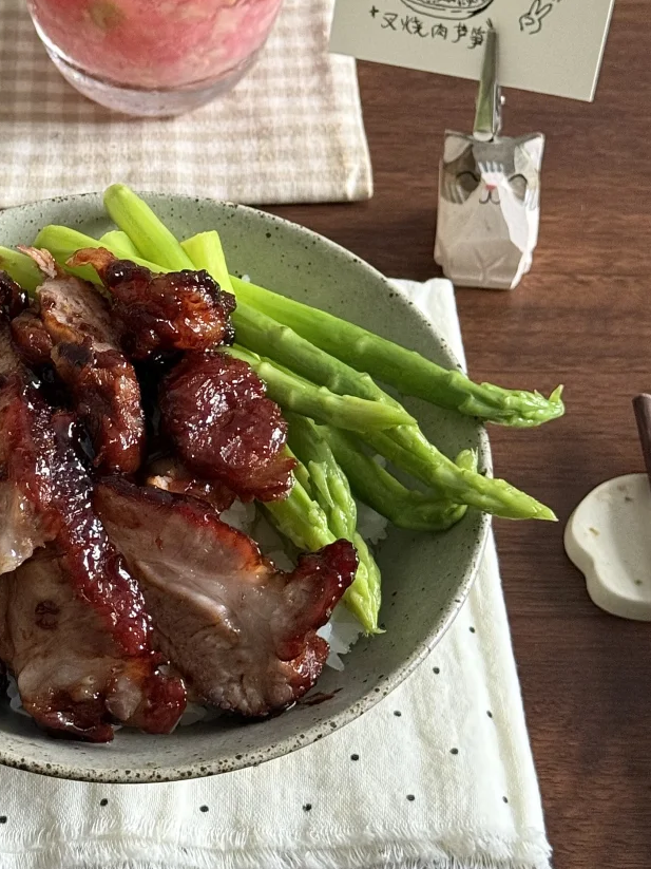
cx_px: 98
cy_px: 228
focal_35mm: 84
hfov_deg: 17.4
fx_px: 2107
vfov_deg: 23.1
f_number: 1.78
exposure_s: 1/40
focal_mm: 6.76
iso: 320
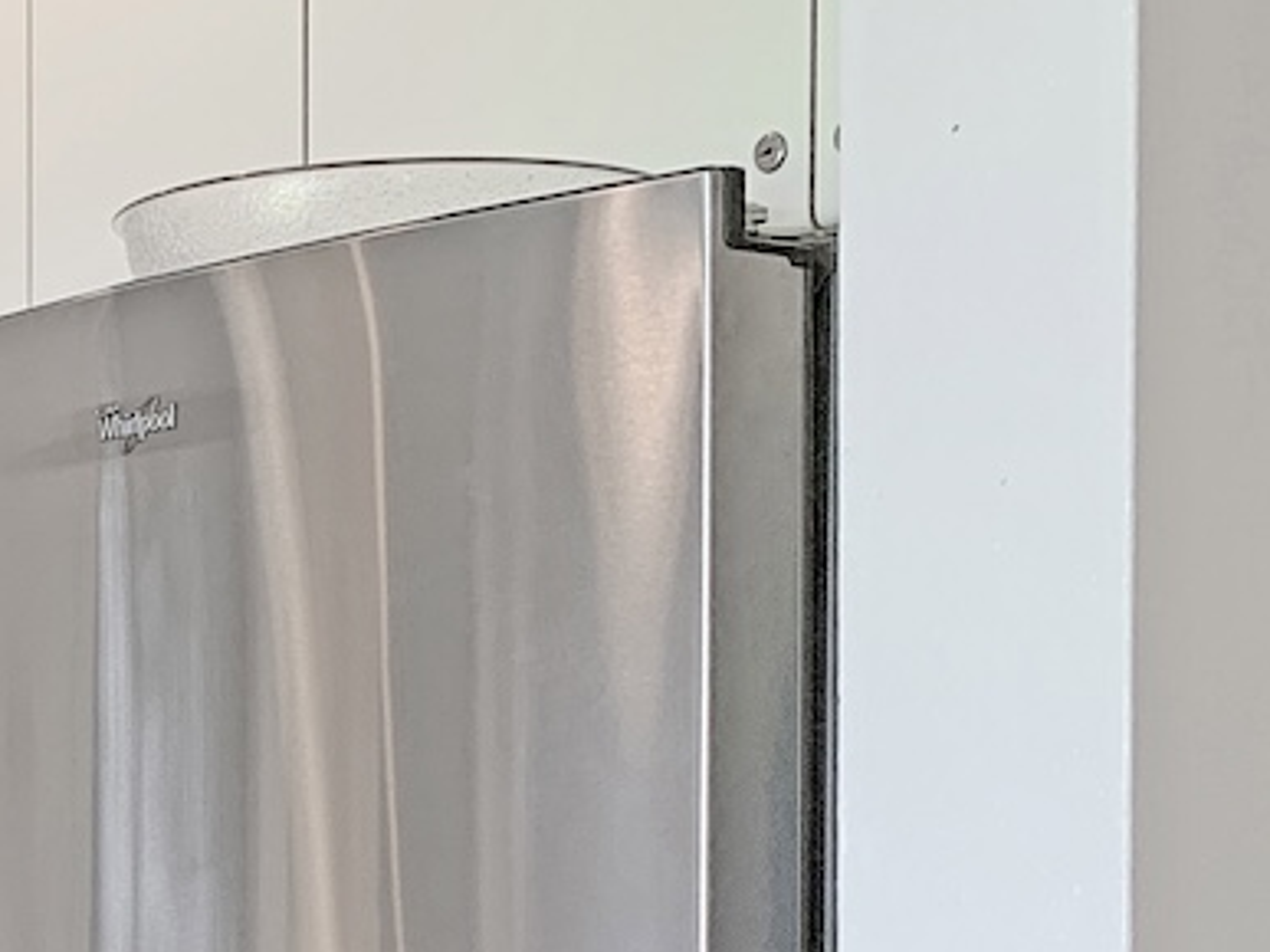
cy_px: 1484
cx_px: -505
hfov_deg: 20.3
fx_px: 3154
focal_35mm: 86
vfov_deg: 15.6
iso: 100
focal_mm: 4.25
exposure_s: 1/120
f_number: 1.8
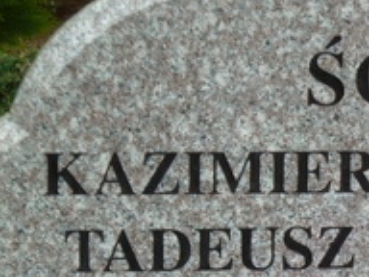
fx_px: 3411
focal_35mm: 320
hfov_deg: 6.2
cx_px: 442
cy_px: 283
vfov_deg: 4.6
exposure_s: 1/100
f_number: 4.4
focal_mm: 21
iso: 80
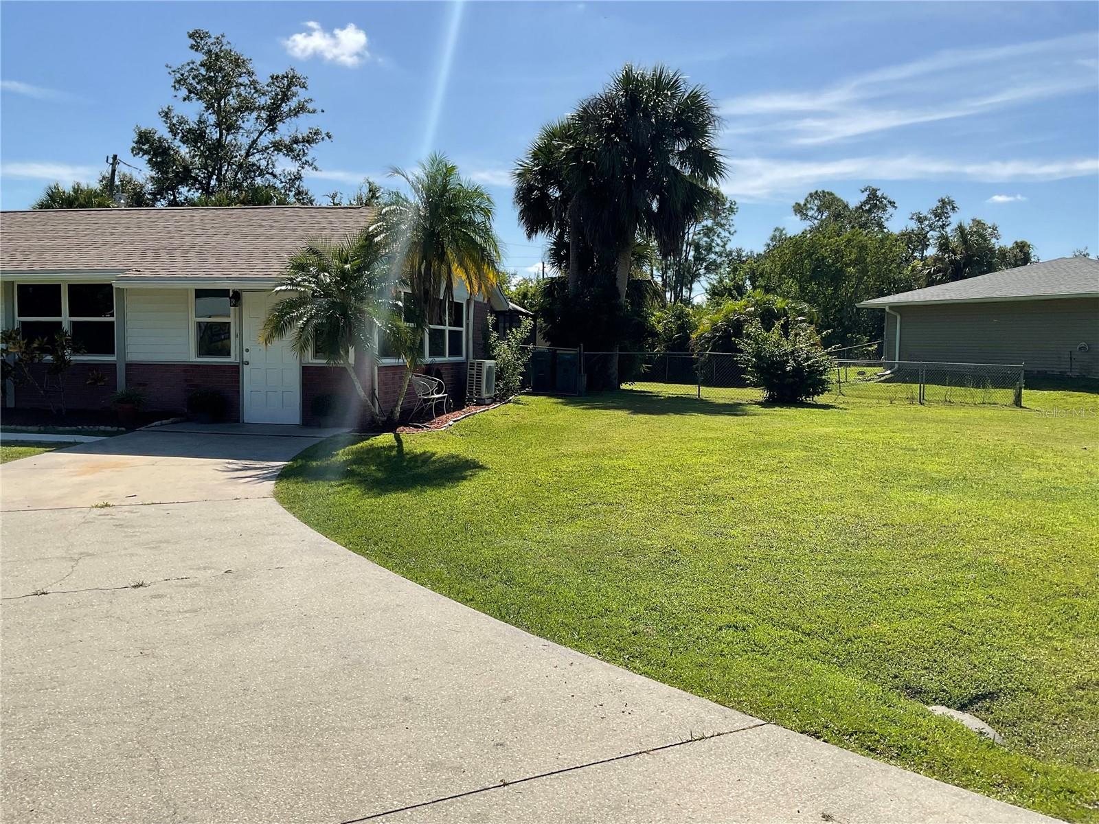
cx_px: 550
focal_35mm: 29
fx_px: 921
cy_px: 412
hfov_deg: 61.7
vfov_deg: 48.2
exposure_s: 1/2801
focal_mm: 3
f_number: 1.8
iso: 16
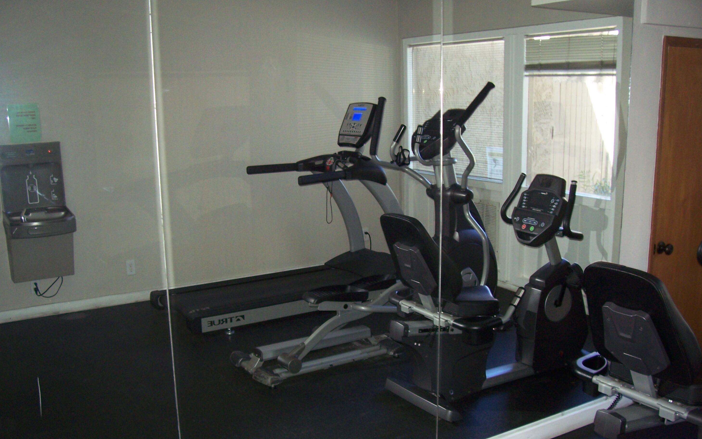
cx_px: 345
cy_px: 251
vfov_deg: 34.4
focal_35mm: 37
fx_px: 708
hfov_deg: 52.7
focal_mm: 5.6
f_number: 2.7
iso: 160
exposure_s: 1/60
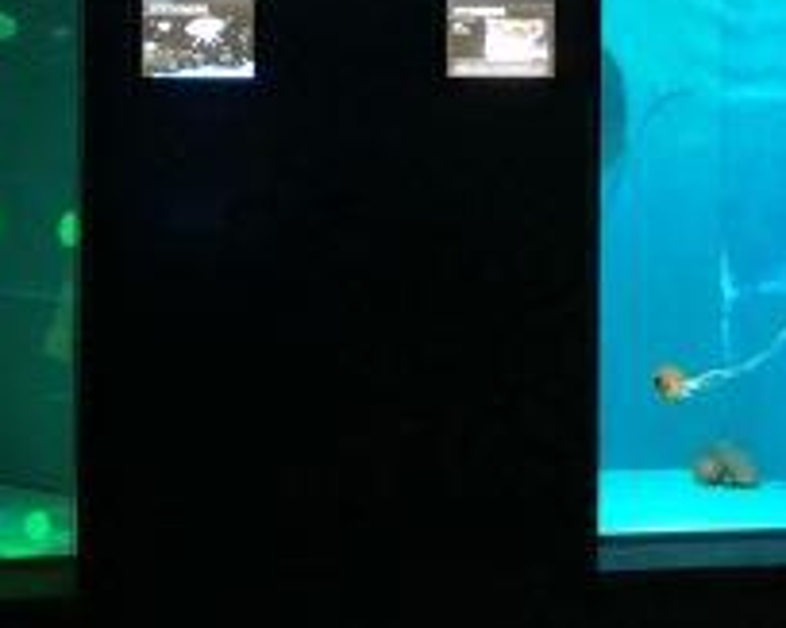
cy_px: 65
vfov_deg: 24.6
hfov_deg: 31.0
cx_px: 216
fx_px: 1395
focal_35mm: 60
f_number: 1.8
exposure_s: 1/6
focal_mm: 3.99
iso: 100
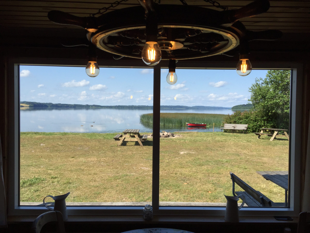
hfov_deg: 61.7
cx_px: 155
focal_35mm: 29
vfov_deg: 48.2
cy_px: 116
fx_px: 260
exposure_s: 1/1522
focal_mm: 4.15
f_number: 2.2
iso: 32
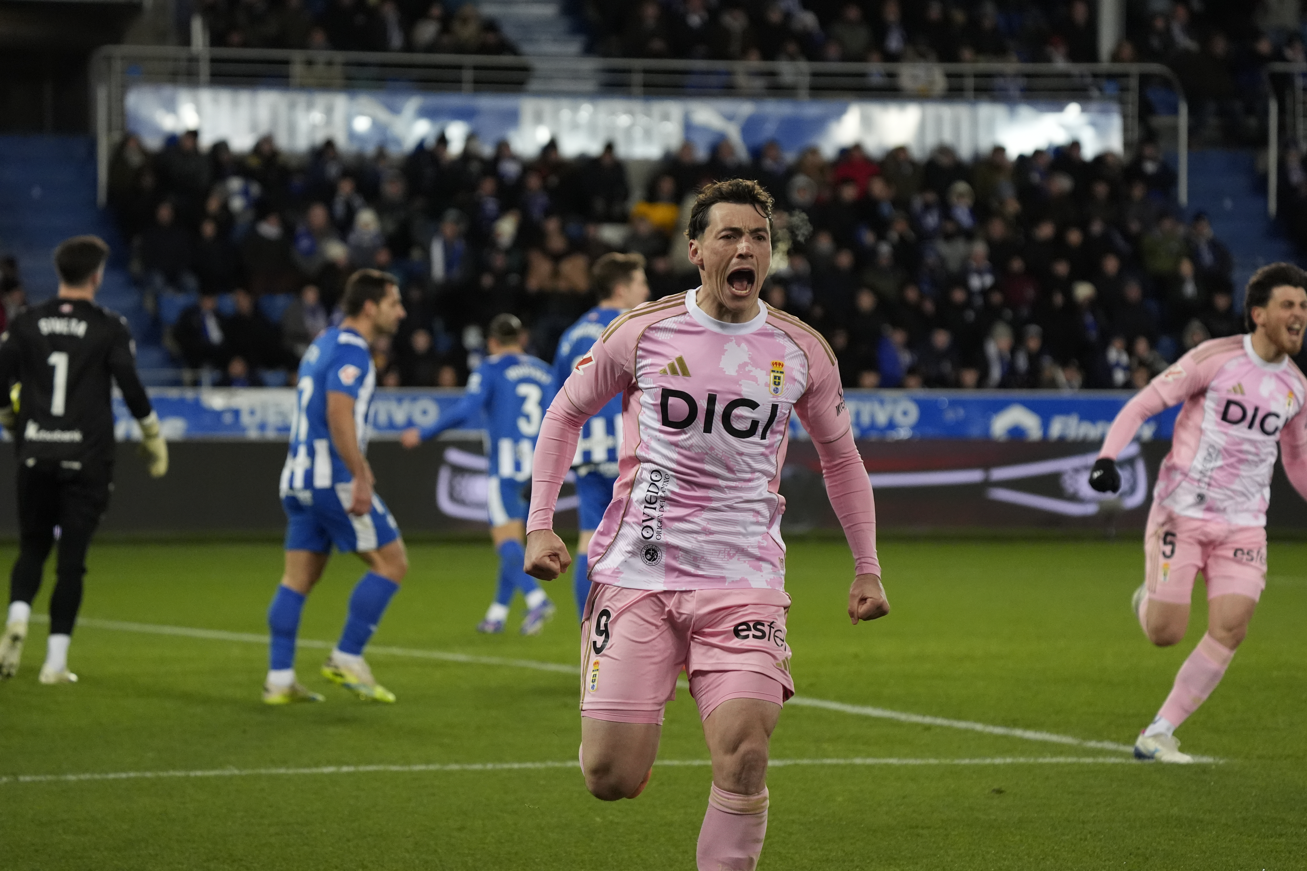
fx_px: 7261
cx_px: 654
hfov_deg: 10.3
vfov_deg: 6.9
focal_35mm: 200
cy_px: 436
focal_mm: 200
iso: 5000
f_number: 6.3
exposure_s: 1/1000
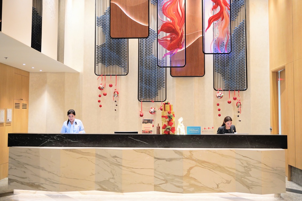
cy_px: 100
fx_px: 301
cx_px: 151
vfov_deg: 37.0
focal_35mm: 36
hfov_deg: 53.3
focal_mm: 35.9
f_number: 3.2
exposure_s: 1/160
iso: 1600
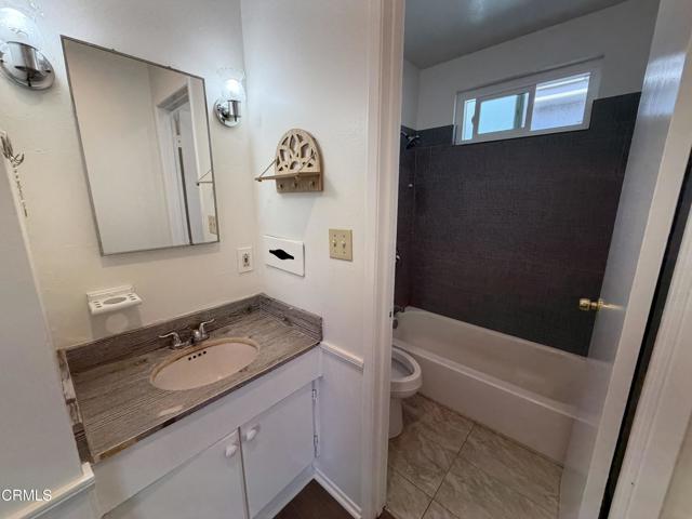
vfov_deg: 85.7
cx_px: 346
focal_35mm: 14
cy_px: 260
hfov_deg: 102.1
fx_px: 280
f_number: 2.2
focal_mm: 2.22
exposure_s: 1/120
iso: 160
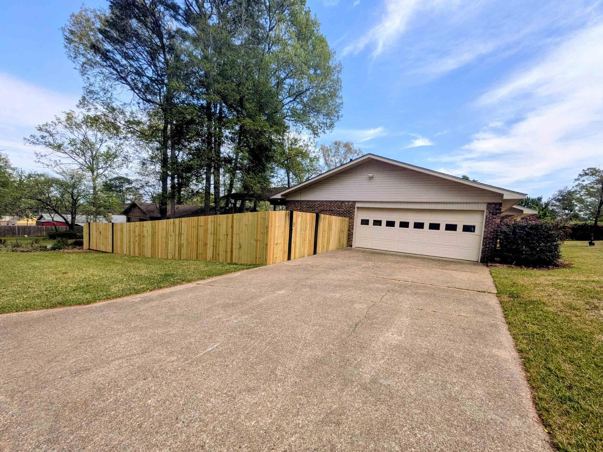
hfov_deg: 98.2
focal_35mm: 15
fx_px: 261
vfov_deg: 81.6
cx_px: 306
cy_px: 241
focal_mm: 1.85
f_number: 2.2
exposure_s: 1/1605
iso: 51
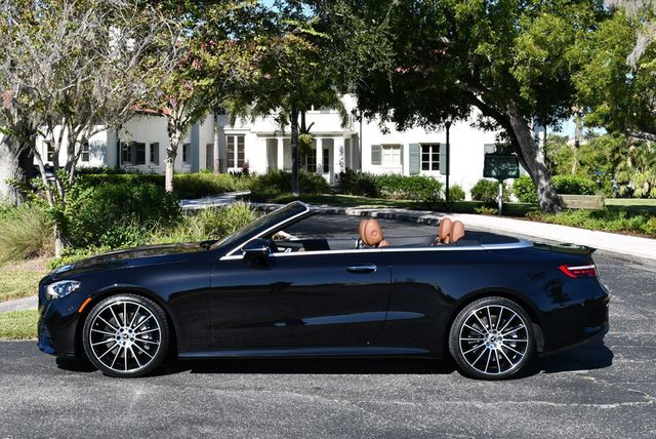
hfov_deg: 34.5
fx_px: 1058
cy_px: 220
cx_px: 328
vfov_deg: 23.4
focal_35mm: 58
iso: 100
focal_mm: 29
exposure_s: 1/250
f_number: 8
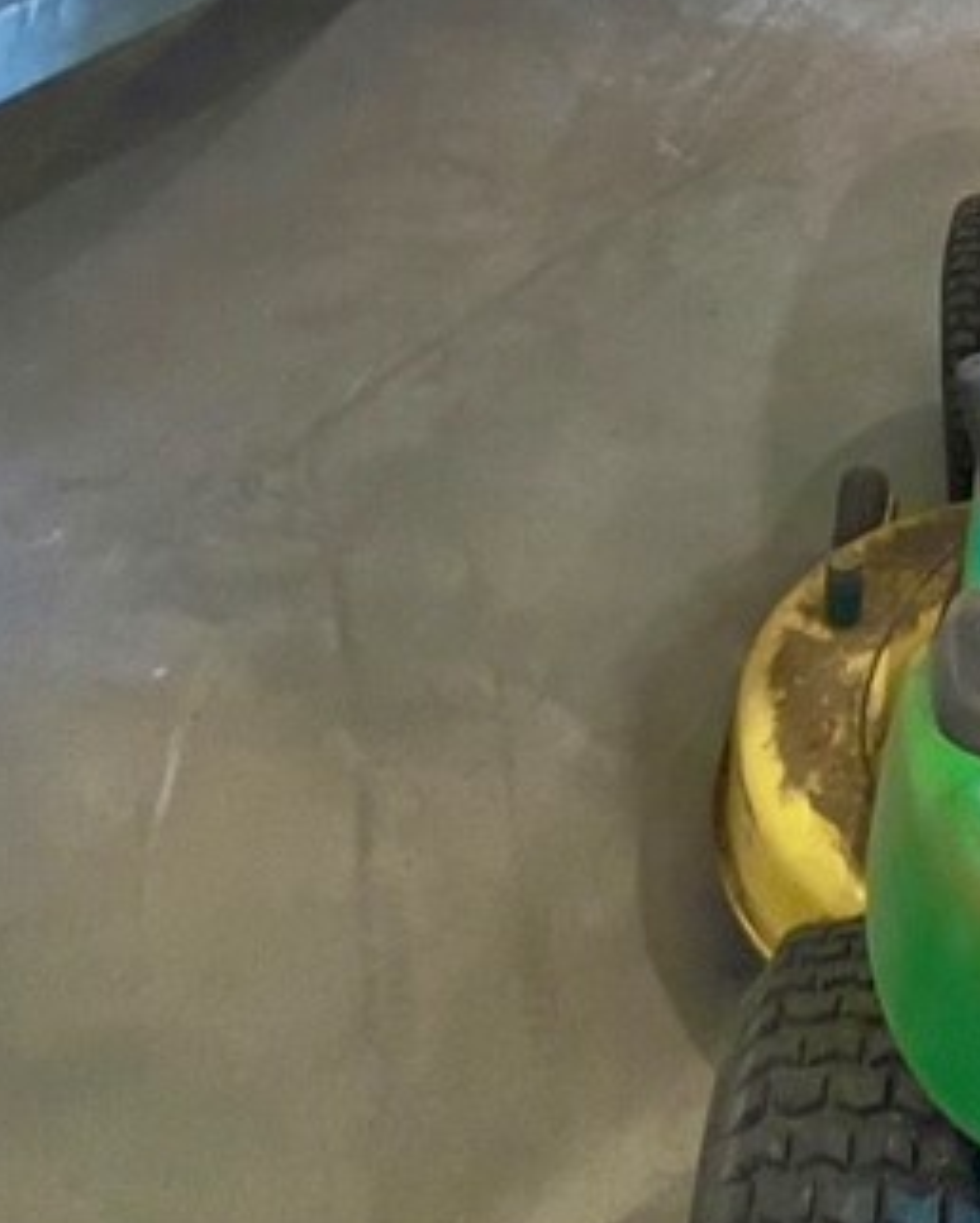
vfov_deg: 20.5
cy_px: -1007
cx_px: 950
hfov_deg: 23.4
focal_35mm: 63
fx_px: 2282
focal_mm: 1.57
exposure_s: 1/60
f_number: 1.8
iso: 200
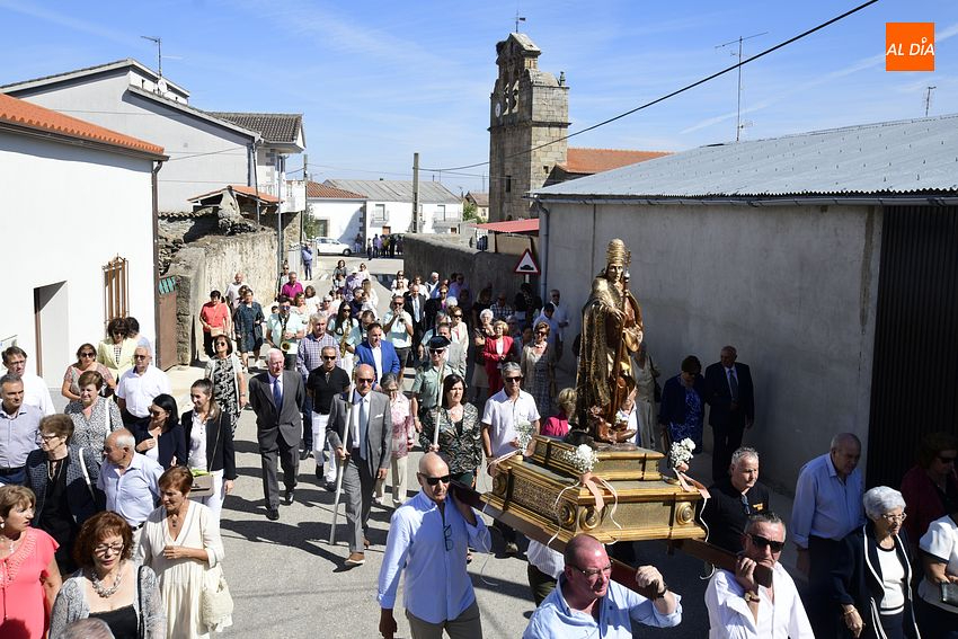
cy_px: 320
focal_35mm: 34
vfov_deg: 38.9
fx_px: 905
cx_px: 479
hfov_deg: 55.8
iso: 250
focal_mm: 34
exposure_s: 1/200
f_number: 13
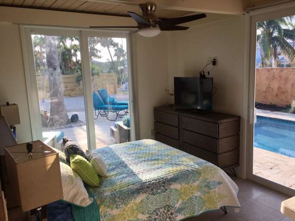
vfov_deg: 48.2
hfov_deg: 61.7
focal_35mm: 29
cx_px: 148
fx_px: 247
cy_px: 110
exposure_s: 1/476
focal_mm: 4.15
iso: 32
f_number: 2.2
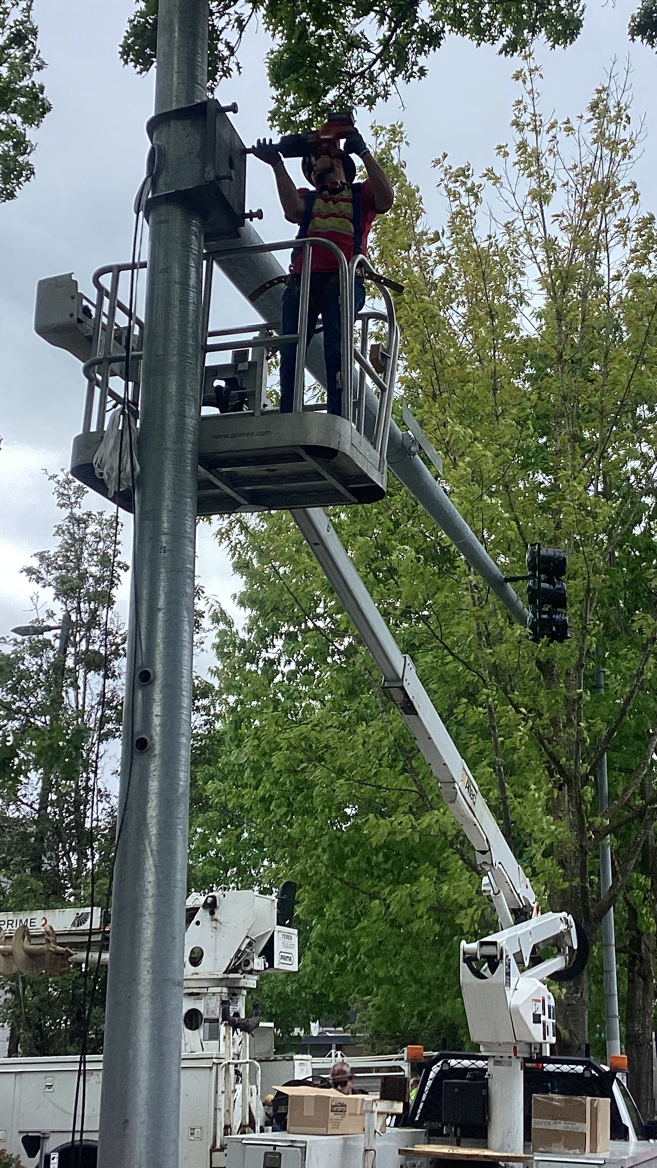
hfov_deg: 23.9
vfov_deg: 41.3
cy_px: 526
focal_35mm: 50
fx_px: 1549
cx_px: 380
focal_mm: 3.3
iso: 25
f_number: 2.4
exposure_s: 1/506
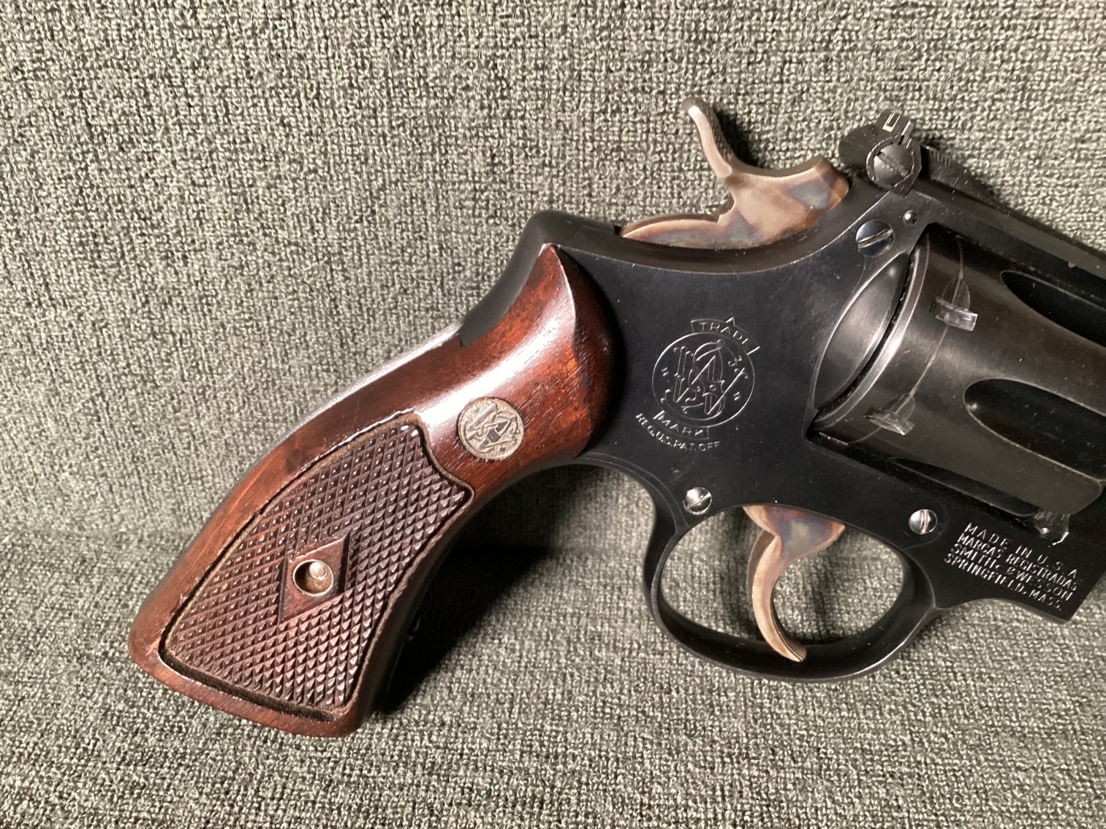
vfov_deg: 45.4
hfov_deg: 58.3
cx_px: 553
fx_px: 991
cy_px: 414
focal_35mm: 31
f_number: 2.4
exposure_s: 1/33
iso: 400
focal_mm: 3.3
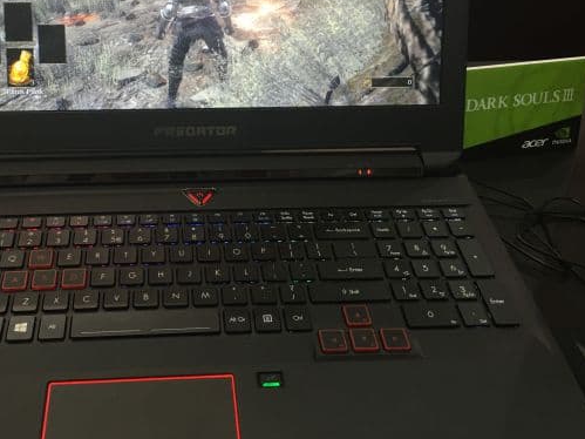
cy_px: 127
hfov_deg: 43.4
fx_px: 727
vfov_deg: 33.1
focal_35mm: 43
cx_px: 208
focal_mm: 4.15
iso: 32
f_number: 2.2
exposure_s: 1/15
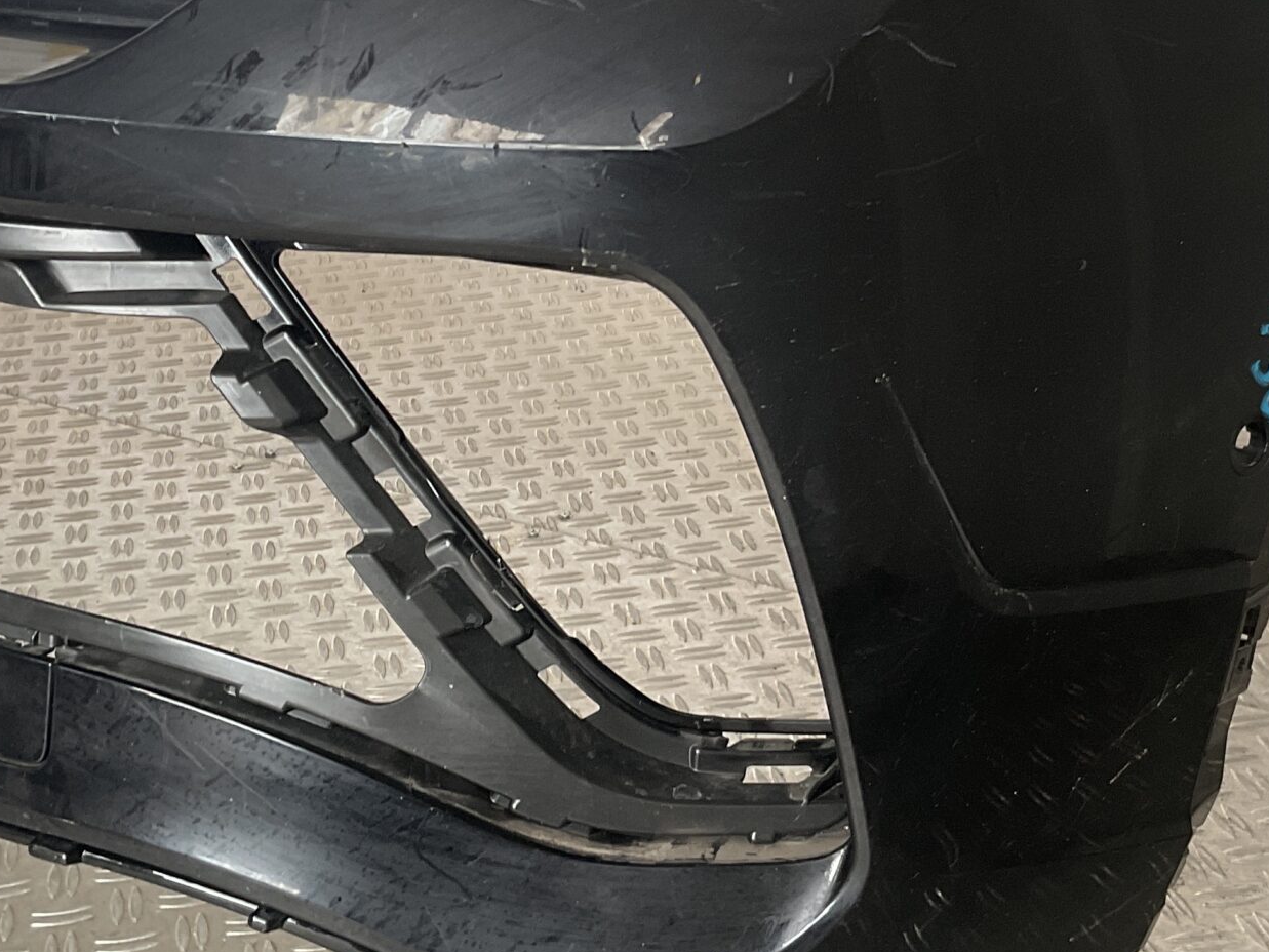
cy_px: 277
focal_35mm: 60
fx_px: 2200
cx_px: 660
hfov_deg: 32.2
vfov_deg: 24.2
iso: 32
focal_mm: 3
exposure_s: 1/60
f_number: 1.8
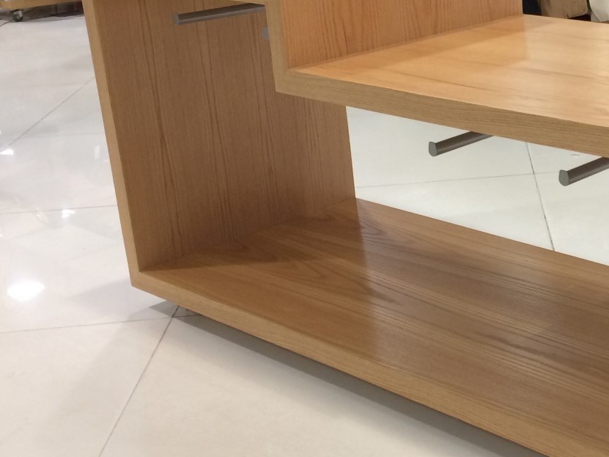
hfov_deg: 27.3
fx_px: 1179
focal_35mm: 67
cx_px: 609
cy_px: 164
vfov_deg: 21.9
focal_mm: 4.15
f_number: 2.2
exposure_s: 1/33
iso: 64
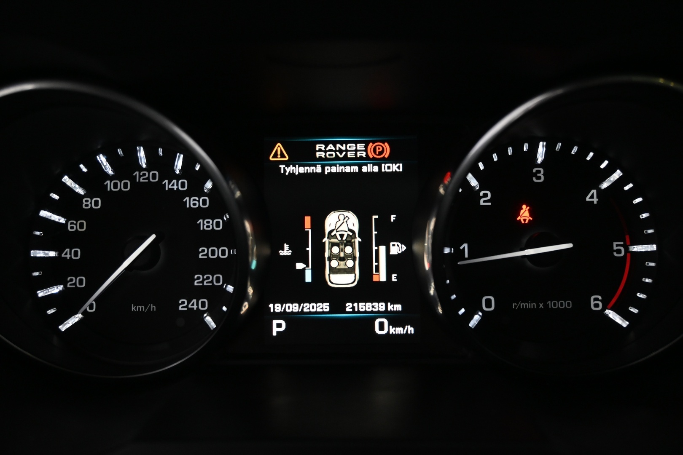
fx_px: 683
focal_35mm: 36
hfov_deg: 53.1
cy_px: 228
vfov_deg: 36.9
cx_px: 342
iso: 1600
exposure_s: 1/40
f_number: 4.2
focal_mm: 24
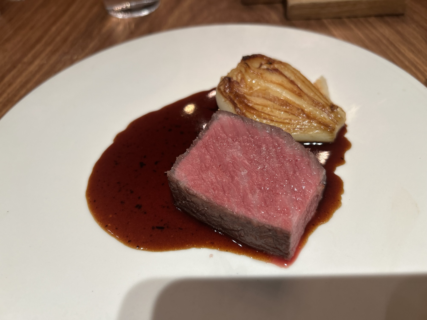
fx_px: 321
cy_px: 160
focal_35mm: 26
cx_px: 214
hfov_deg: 67.3
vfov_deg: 53.1
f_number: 1.5
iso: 80
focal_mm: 5.7
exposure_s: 1/50
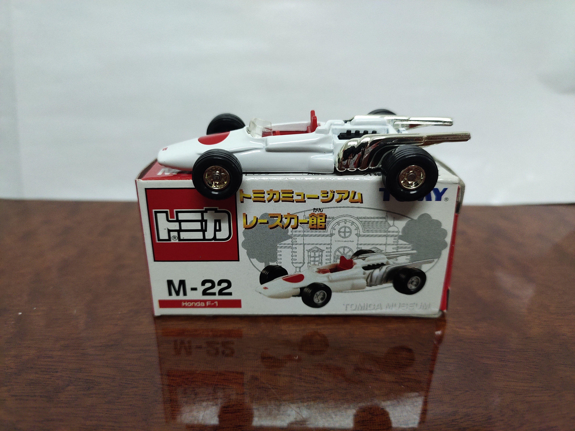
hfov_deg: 67.3
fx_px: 432
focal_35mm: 26
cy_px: 216
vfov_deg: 53.1
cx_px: 288
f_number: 1.79
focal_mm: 4.74
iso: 1049
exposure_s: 1/50
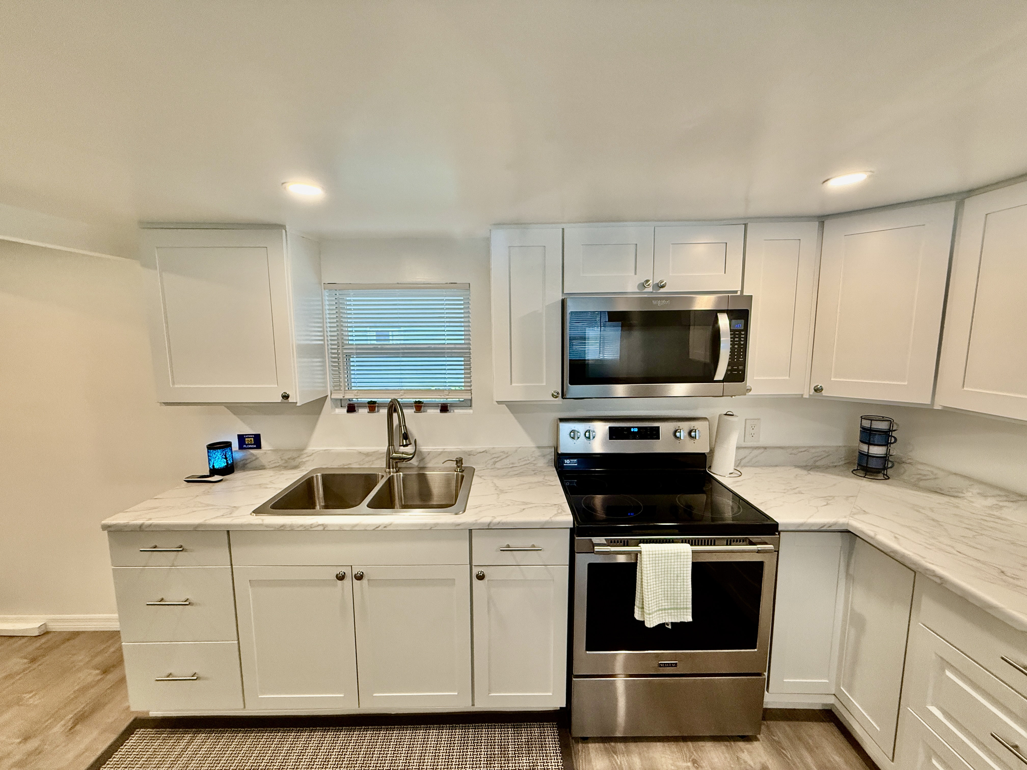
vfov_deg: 85.7
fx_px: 415
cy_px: 385
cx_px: 514
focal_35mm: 14
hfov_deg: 102.1
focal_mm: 2.22
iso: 320
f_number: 2.2
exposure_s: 1/120
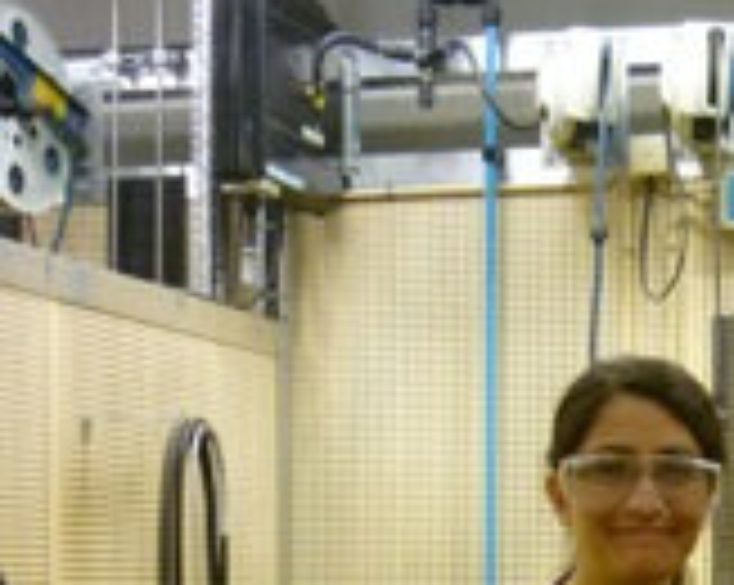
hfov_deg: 21.1
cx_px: 775
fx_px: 1888
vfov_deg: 17.1
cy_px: 621
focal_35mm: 87
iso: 250
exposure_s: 1/30
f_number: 2.8
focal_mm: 5.5
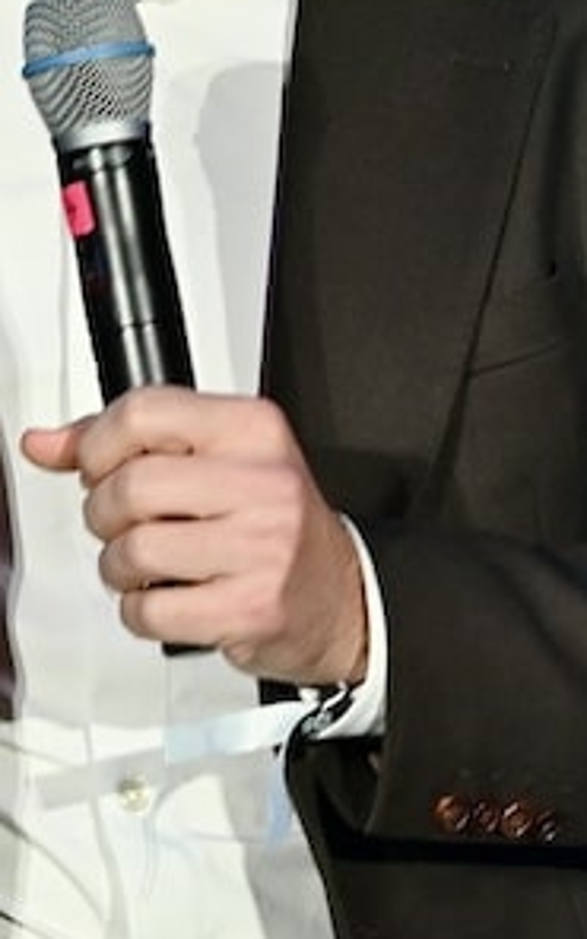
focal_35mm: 476
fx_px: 12184
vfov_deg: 4.4
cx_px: -3
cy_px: 75
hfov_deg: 2.8
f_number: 3.5
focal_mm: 135
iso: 800
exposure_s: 1/100
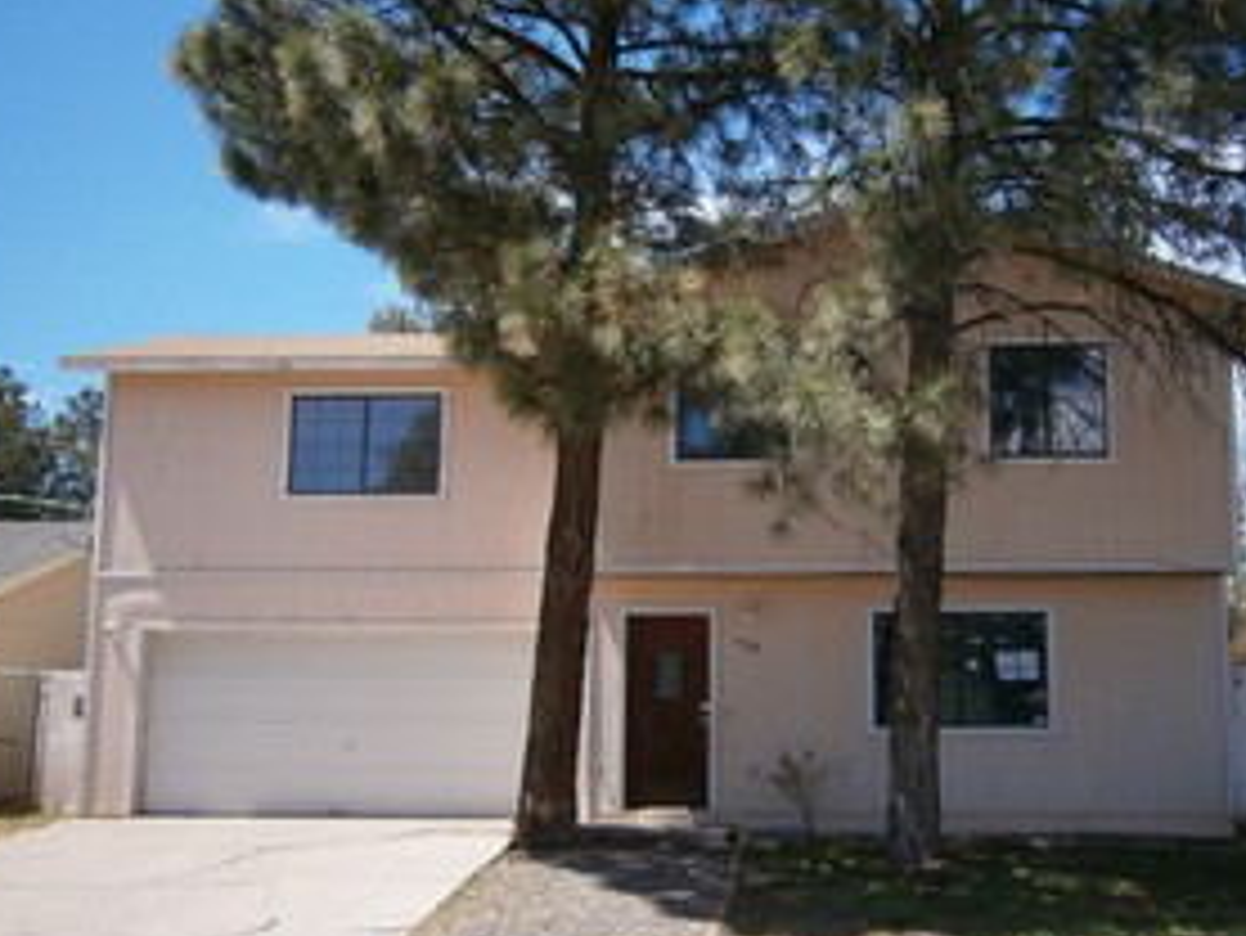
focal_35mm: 45
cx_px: 711
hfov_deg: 42.0
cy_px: 472
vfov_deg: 32.2
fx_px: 1620
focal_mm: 6.4
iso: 80
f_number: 3.1
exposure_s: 1/640
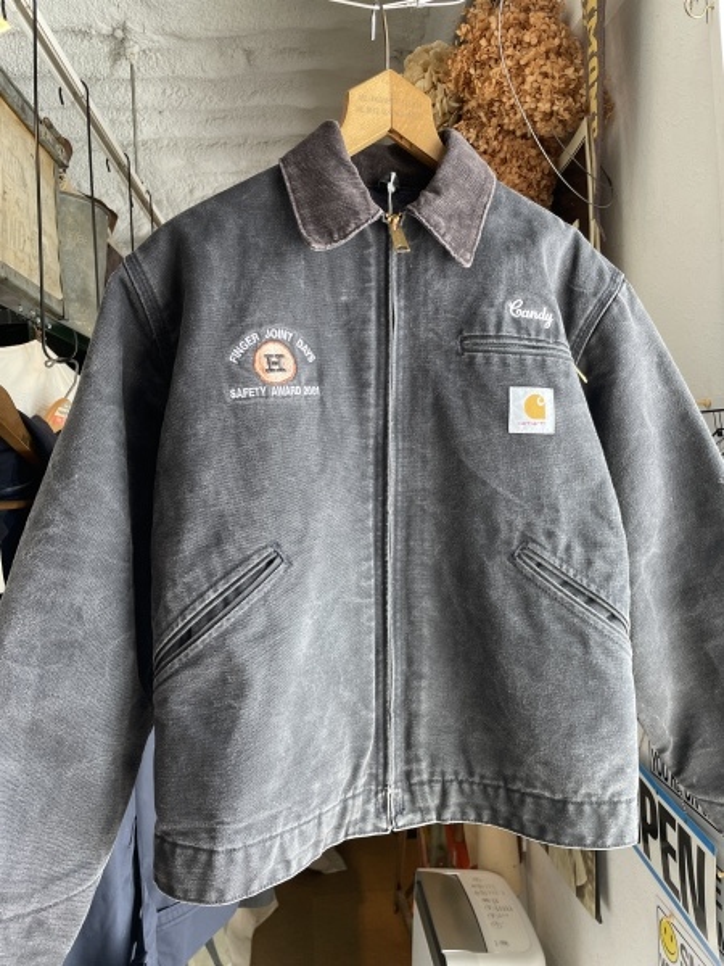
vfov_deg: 67.3
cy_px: 483
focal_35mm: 26
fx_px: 725
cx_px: 362
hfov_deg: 53.1
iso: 64
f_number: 1.6
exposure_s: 1/100
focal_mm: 4.2
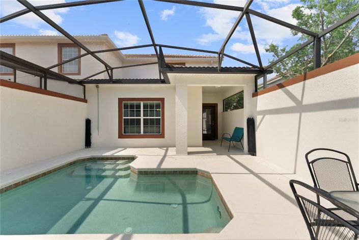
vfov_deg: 81.2
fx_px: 140
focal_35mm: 14
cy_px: 120
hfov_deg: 104.3
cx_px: 180
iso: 250
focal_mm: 14
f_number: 7.1
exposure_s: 1/200
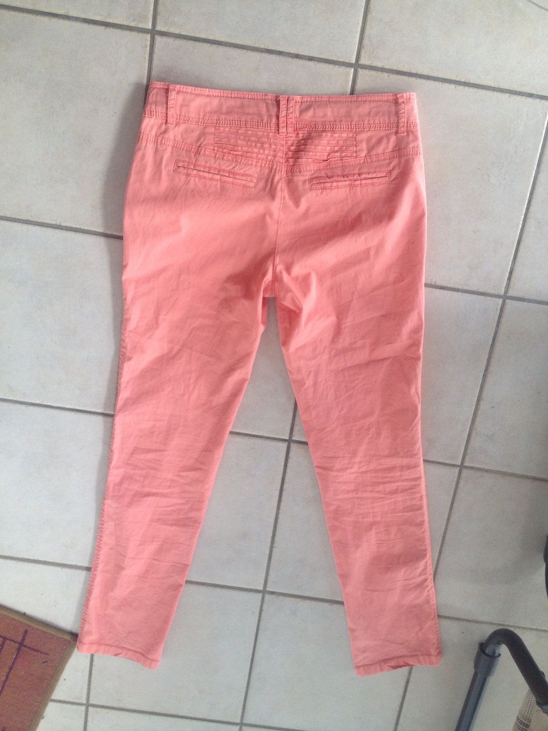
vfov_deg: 52.6
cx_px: 274
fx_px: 739
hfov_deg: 40.7
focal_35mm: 35
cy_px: 366
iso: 64
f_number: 2.4
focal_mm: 4.28
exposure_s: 1/120
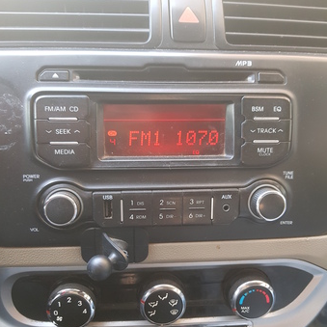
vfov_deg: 52.3
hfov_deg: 52.5
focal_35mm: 31
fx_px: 331
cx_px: 163
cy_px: 188
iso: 160
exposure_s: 1/30
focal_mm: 4.3
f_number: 1.7
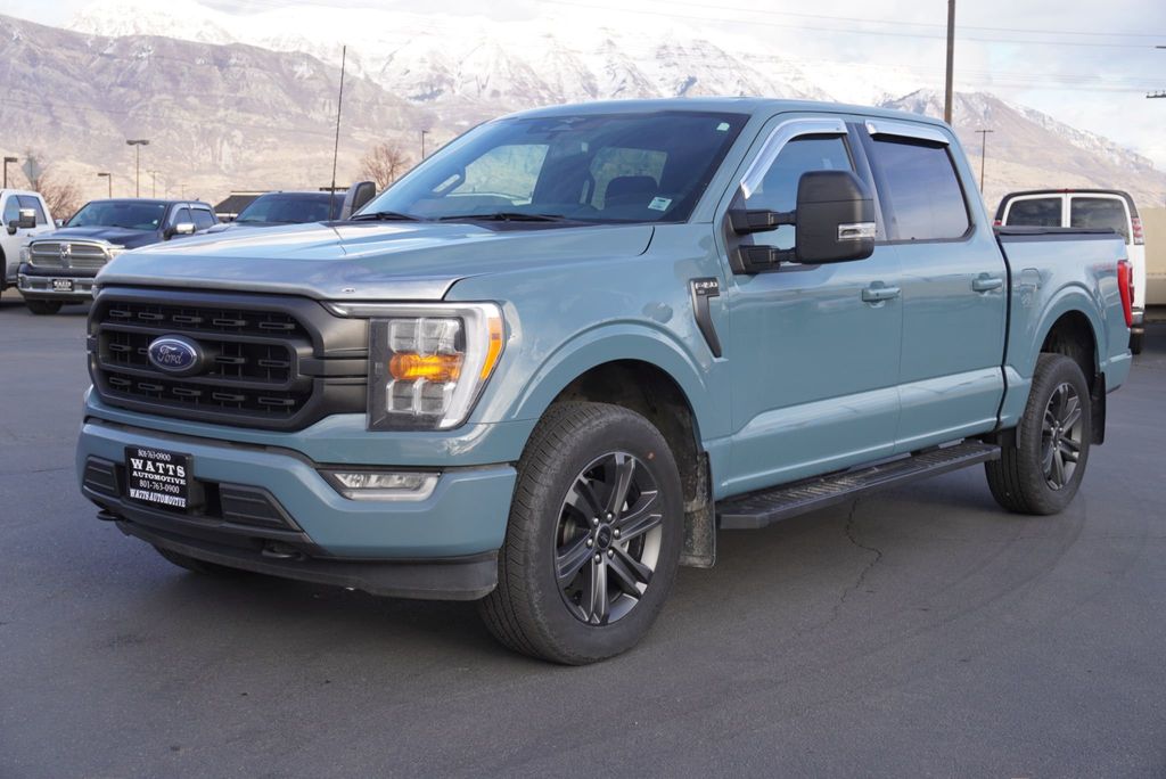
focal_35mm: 44
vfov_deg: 30.9
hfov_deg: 44.9
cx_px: 583
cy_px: 390
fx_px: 1410
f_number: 6.3
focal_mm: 29
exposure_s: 1/80
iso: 100
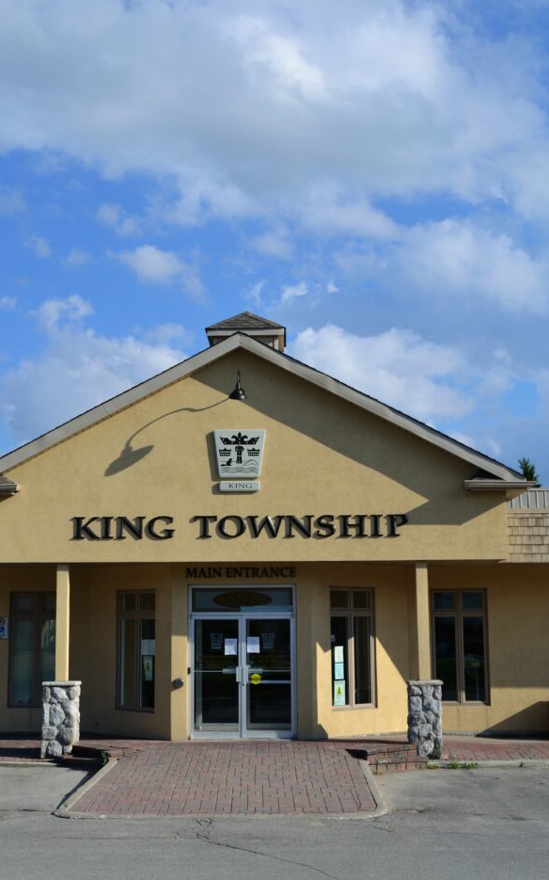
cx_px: 244
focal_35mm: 49
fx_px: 1163
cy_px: 414
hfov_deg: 26.5
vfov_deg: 41.4
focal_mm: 29
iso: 100
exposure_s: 1/320
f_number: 8
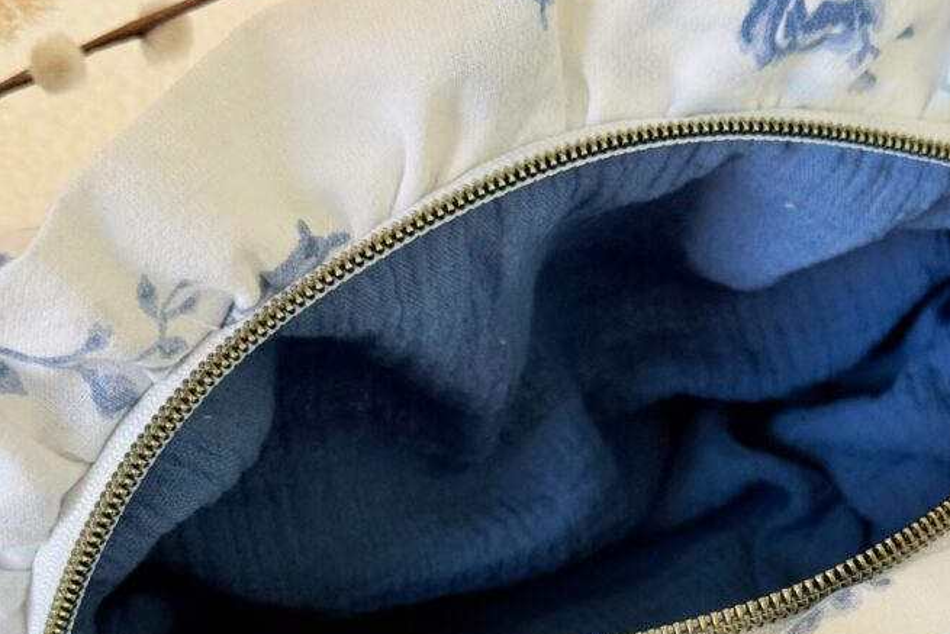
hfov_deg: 26.0
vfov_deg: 17.4
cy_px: 493
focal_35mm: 78
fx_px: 2059
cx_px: 463
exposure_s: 1/84
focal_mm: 6.76
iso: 100
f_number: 1.78
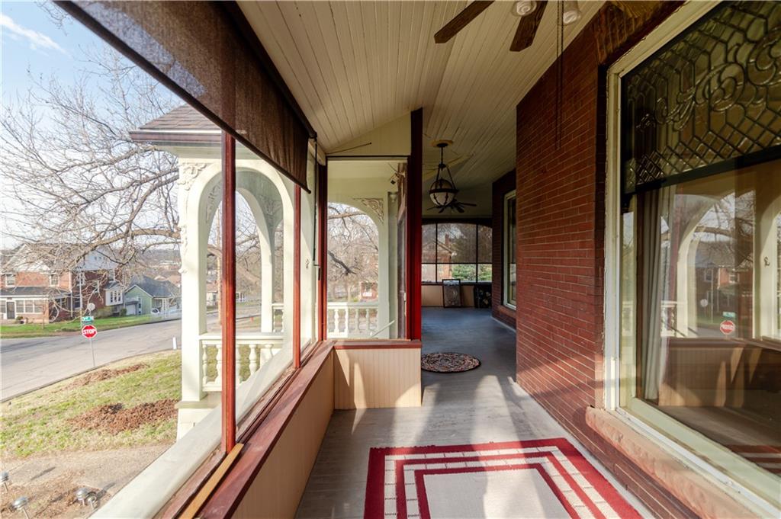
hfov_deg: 96.8
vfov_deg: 73.7
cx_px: 390
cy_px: 260
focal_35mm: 16
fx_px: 347
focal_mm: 16
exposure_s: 1/800
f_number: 3.5
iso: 100
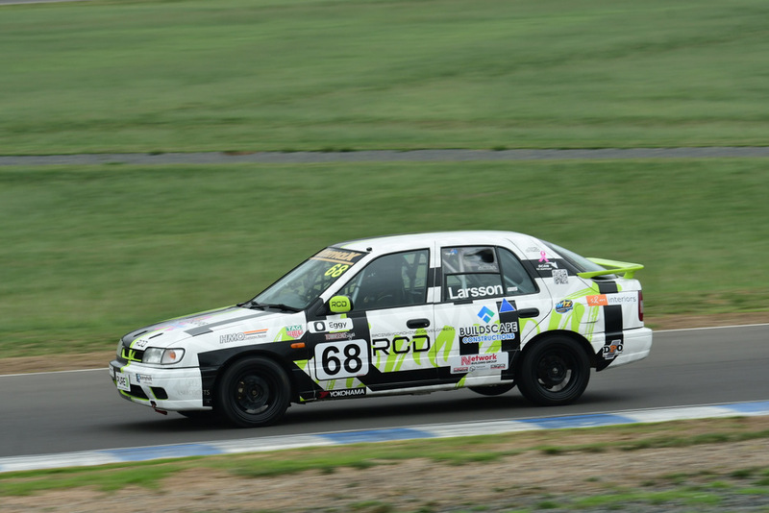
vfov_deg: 6.8
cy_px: 256
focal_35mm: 202
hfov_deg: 10.2
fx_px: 4327
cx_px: 384
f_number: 11
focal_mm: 135
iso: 500
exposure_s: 1/250
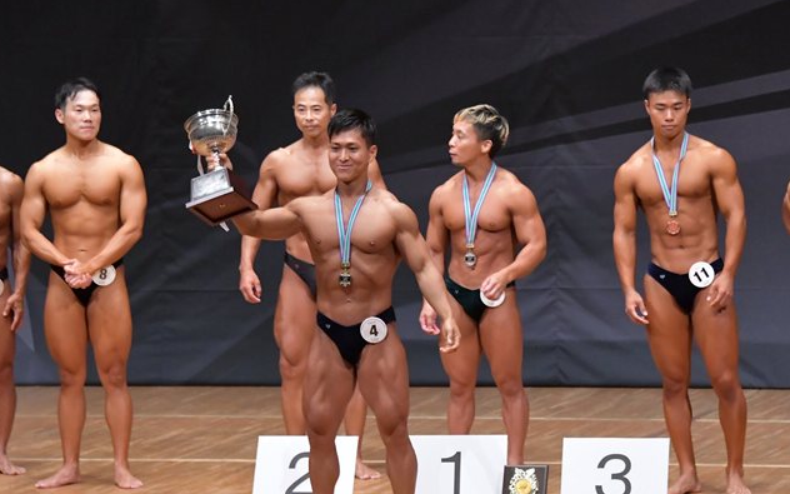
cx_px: 416
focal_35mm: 271
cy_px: 238
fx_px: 5835
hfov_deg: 7.7
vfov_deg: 4.8
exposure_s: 1/400
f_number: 5.6
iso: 6400
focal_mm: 145
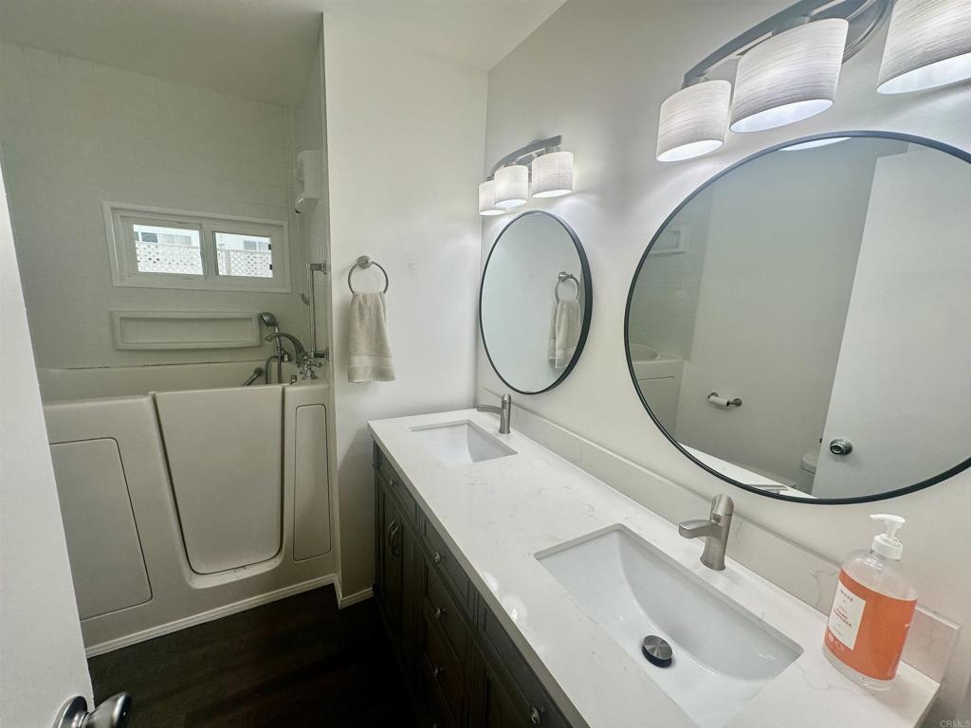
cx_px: 486
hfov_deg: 102.1
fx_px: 393
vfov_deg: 85.7
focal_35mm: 14
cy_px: 364
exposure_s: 1/196
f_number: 2.2
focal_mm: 2.22
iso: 40
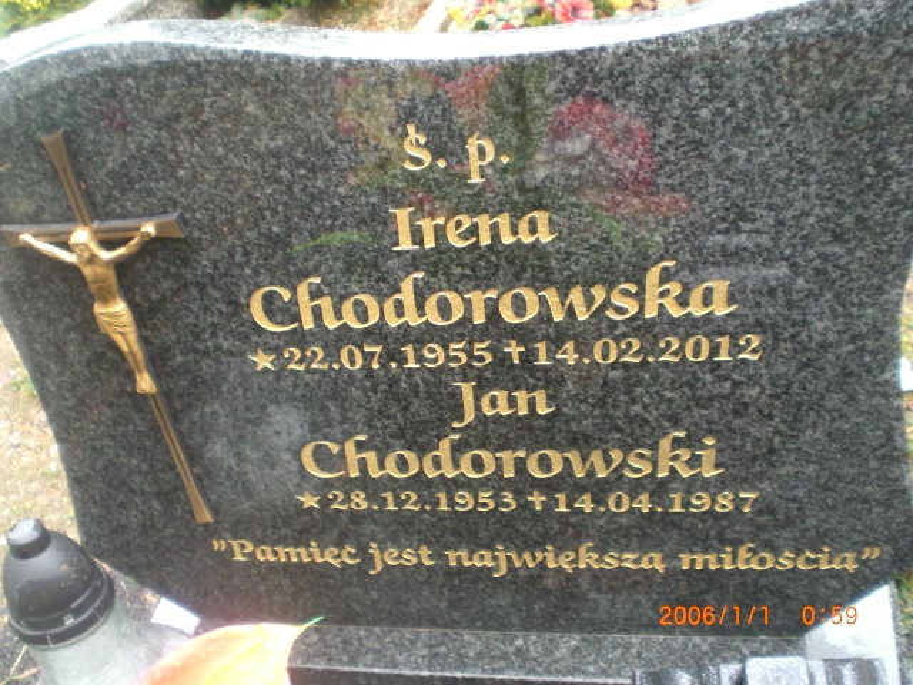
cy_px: 342
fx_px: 1002
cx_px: 456
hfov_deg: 49.0
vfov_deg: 37.7
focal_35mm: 38
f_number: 3.1
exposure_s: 1/40
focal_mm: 6.3
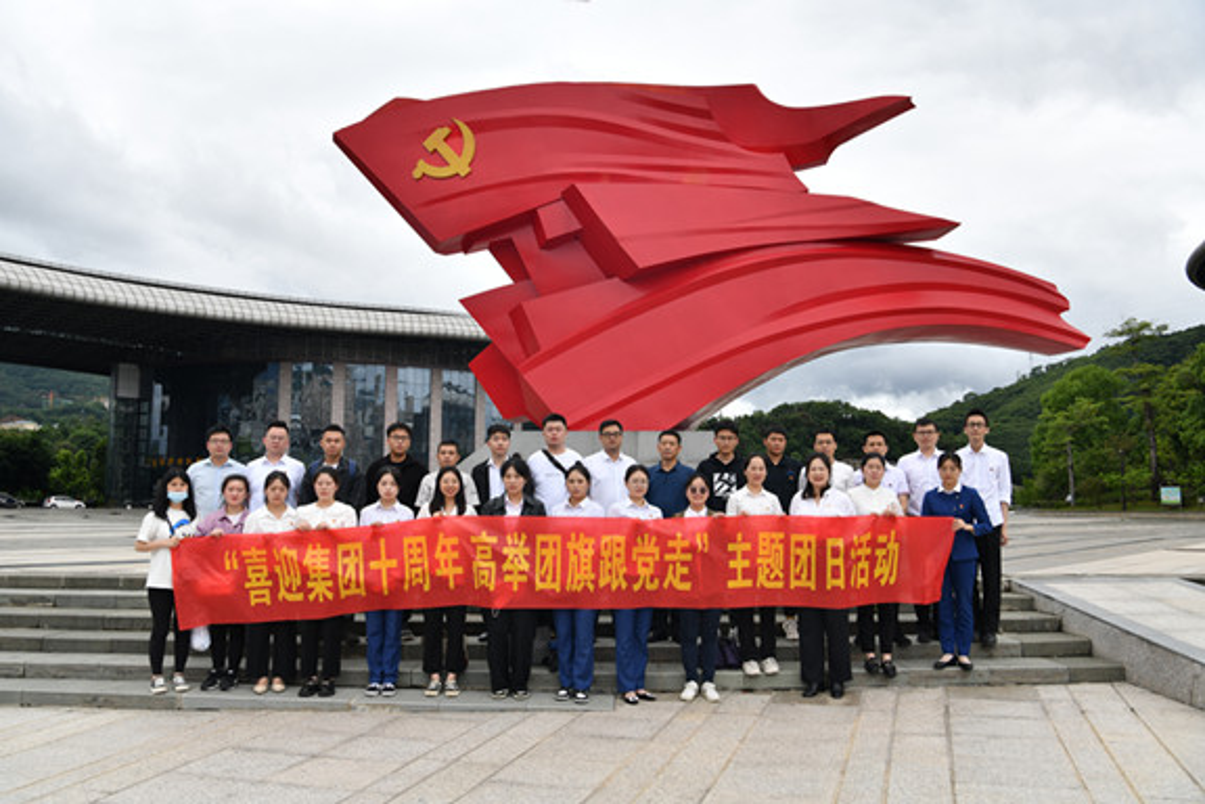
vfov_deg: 43.6
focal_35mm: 30
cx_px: 602
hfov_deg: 61.9
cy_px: 402
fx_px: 1004
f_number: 10
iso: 320
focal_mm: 30
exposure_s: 1/400
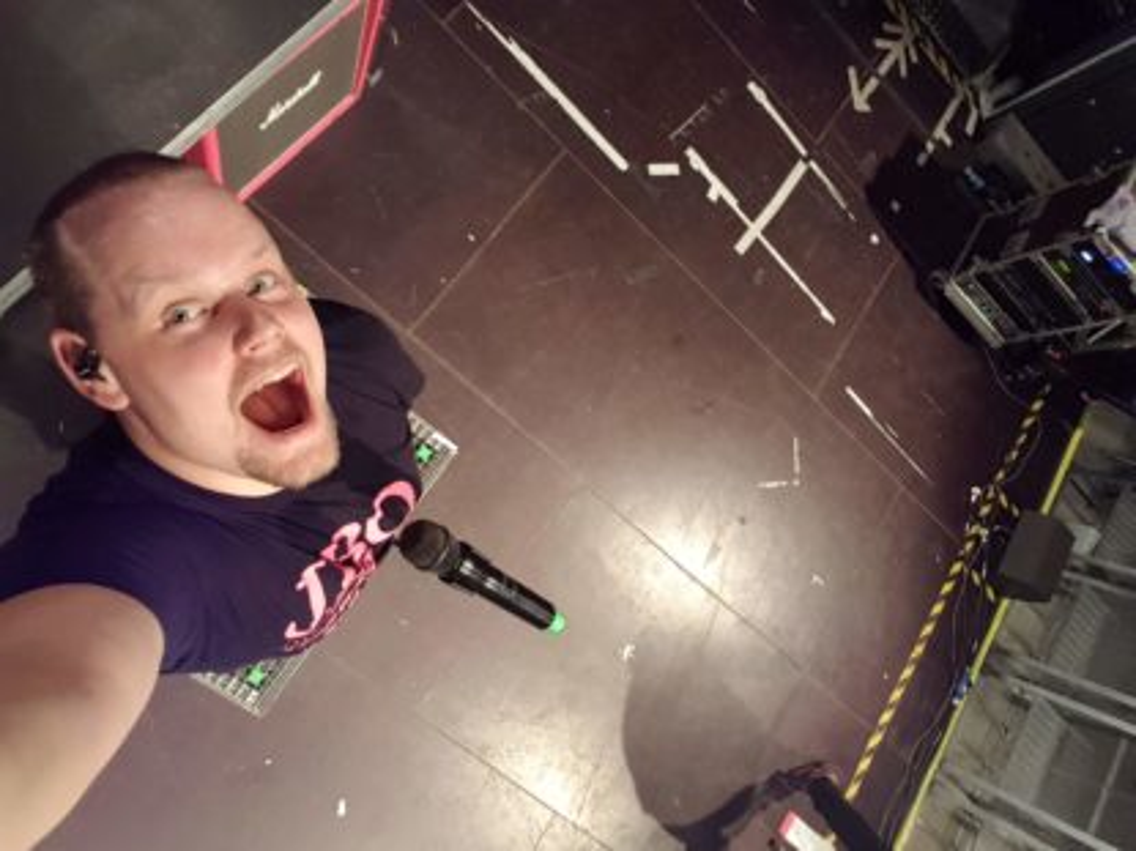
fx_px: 689
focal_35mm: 21
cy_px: 426
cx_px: 568
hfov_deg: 79.0
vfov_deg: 63.4
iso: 100
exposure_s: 1/33
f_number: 1.7
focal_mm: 2.1
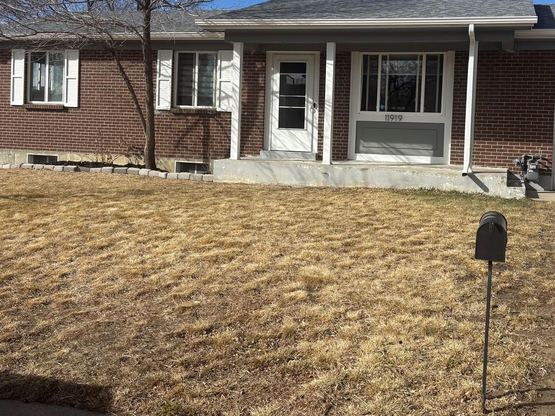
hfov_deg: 48.6
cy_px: 157
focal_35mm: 38
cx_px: 344
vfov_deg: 37.5
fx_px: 609
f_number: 1.6
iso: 50
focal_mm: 5.96
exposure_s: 1/3311
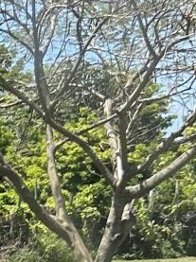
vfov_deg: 10.2
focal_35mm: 188
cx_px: -78
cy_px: 388
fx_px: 1423
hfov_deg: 7.8
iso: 50
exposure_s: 1/3704
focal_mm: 5.7
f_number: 1.5
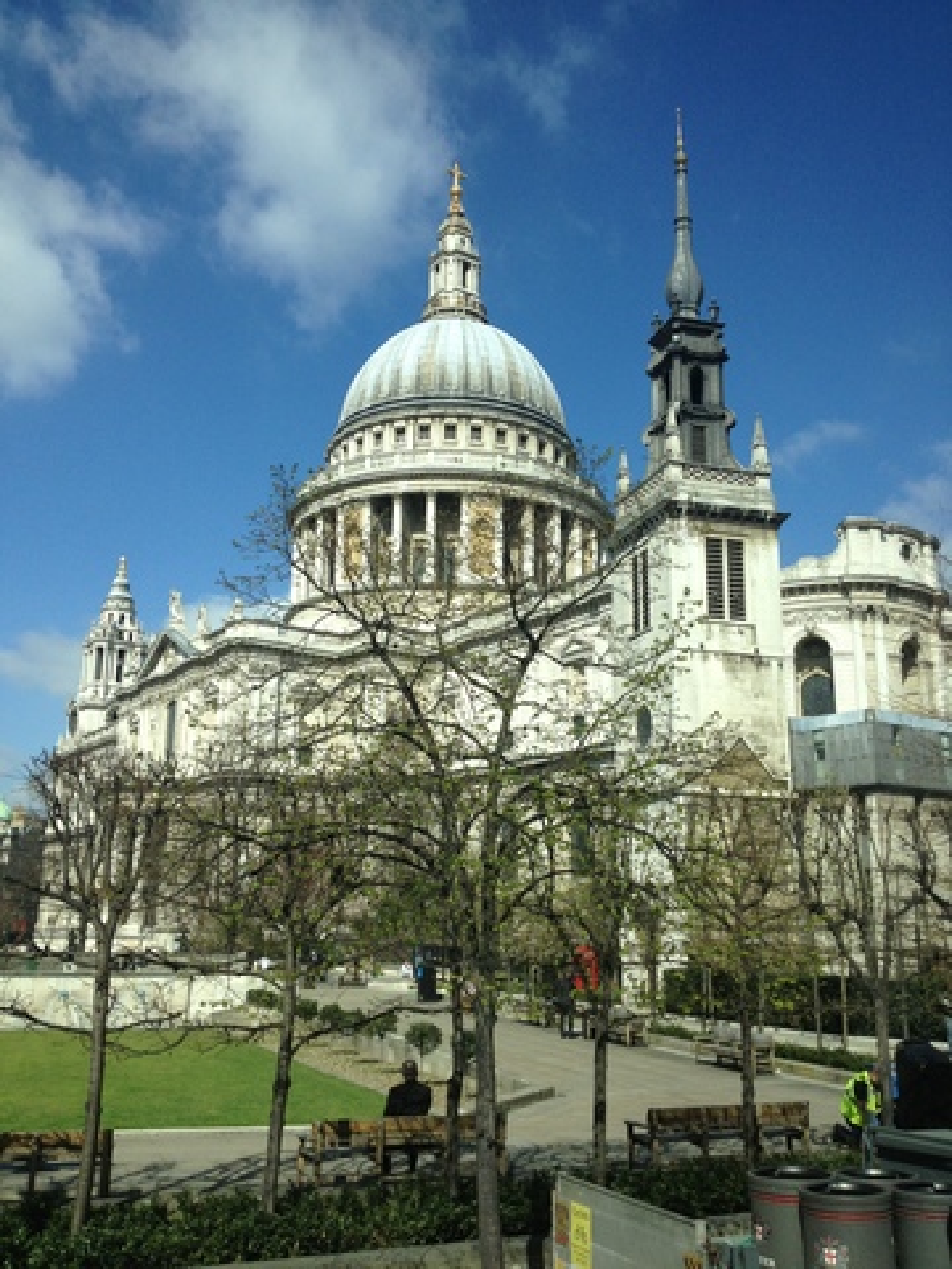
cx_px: 476
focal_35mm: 35
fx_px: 1283
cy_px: 634
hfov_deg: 40.7
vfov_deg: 52.6
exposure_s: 1/449
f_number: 2.4
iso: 50
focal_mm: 4.28
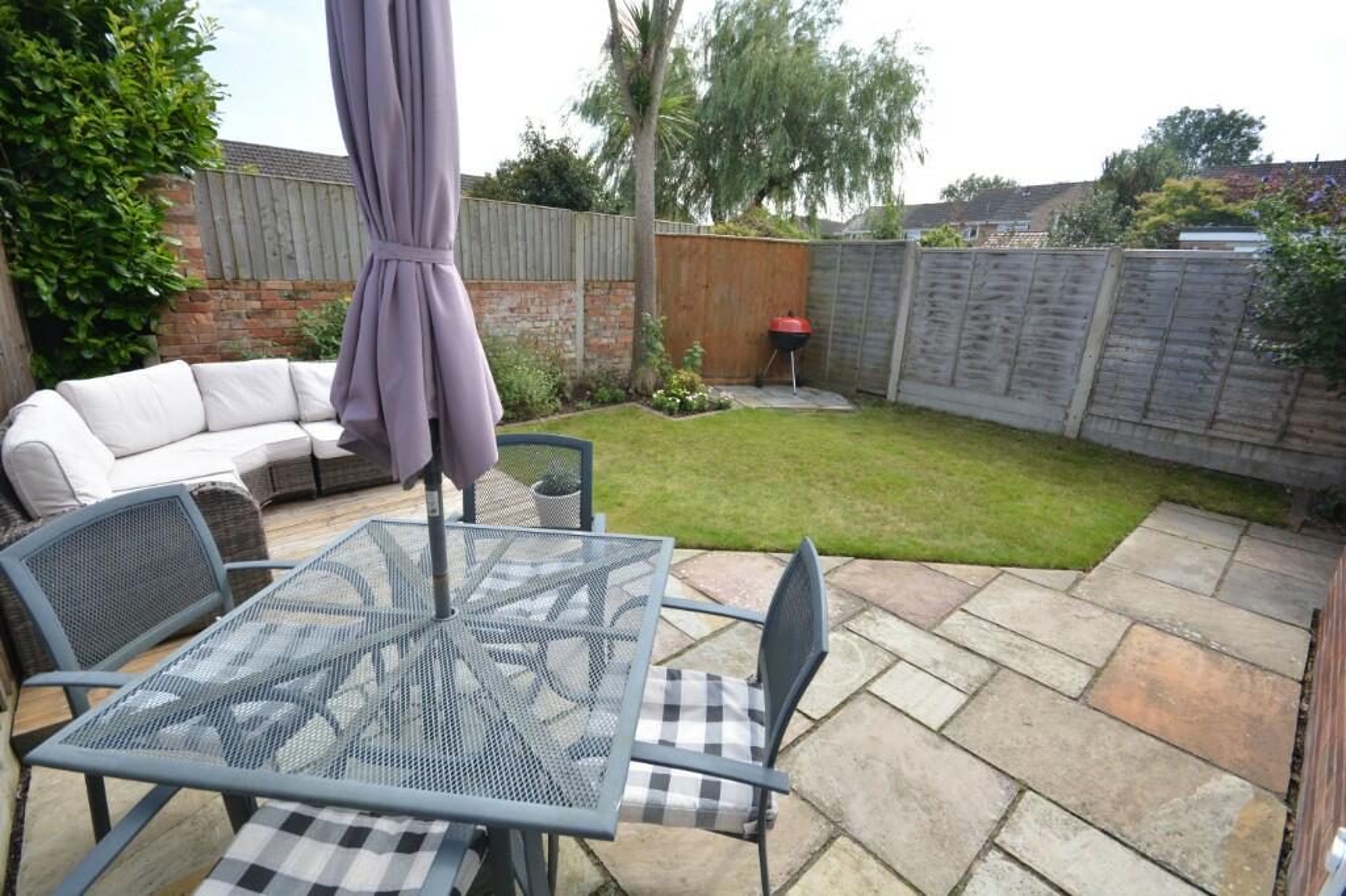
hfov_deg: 100.4
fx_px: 561
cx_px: 673
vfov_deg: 77.3
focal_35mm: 15
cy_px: 448
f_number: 8
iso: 400
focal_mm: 10
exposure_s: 1/400
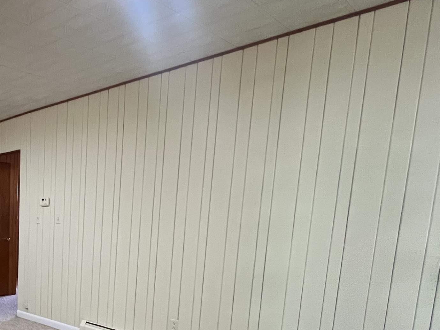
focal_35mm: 29
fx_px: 369
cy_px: 267
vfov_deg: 45.6
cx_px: -31
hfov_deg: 47.1
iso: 500
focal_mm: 1.57
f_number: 1.8
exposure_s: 1/60
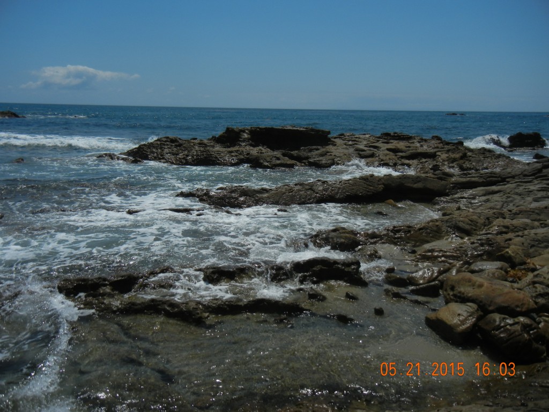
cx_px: 274
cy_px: 206
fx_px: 476
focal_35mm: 30
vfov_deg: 46.8
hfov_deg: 60.0
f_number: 7
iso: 160
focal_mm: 5.4
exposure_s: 1/1479
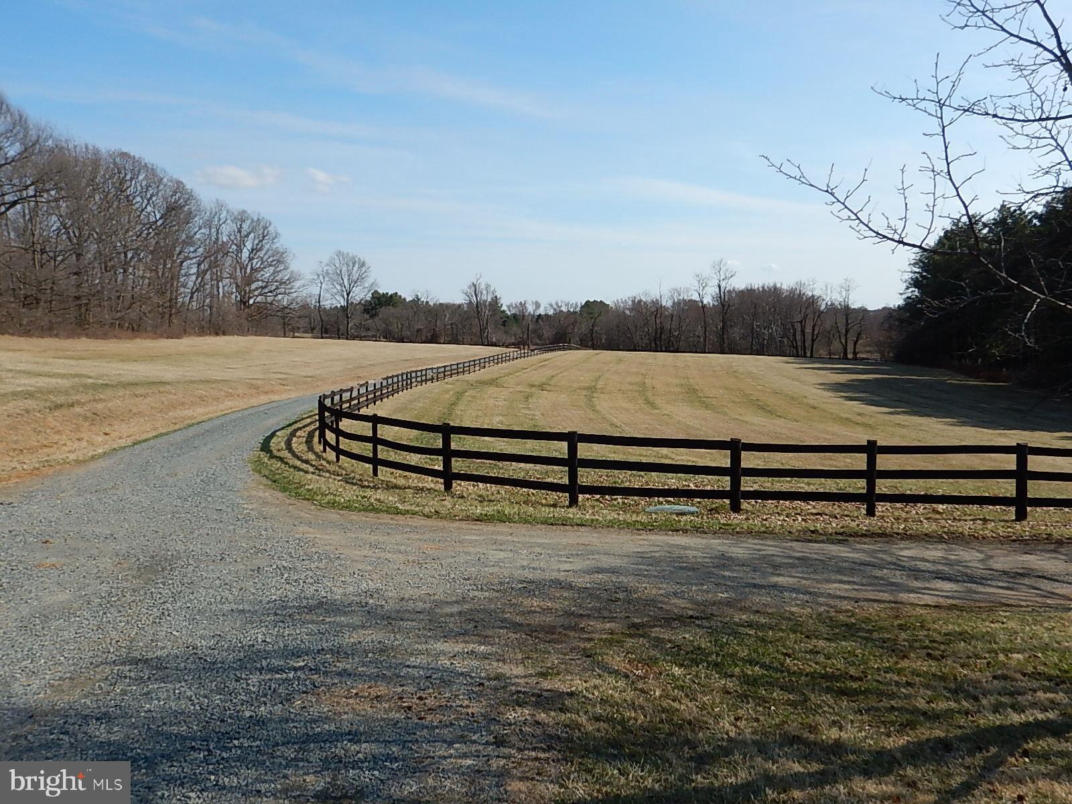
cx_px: 536
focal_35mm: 29
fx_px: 898
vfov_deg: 48.2
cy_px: 402
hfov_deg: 61.7
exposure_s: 1/1250
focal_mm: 5.1
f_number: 4.1
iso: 125
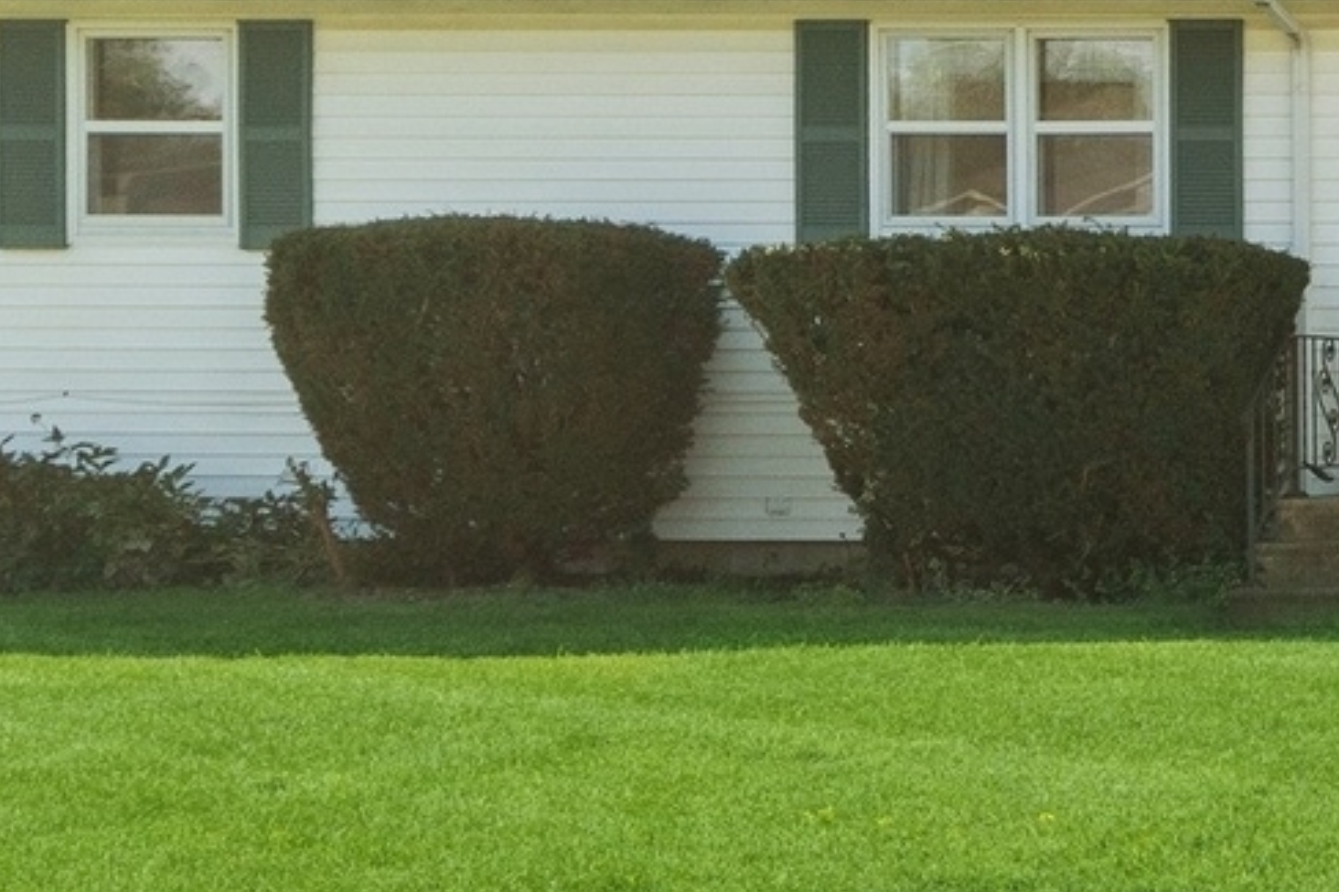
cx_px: 1358
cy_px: -58
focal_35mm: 73
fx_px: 2714
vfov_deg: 18.1
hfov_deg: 26.2
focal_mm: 15
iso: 200
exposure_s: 1/400
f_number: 9
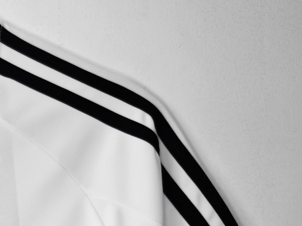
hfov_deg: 19.7
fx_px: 724
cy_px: 240
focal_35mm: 83
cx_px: -180
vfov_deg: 17.3
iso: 61
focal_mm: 8.67
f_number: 1.75
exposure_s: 1/100
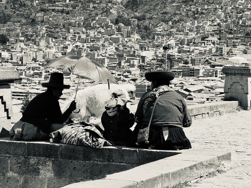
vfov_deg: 12.3
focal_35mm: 120
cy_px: 94
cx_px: 126
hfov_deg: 16.4
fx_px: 870
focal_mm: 15.66
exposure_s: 1/1650
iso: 50
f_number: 2.8
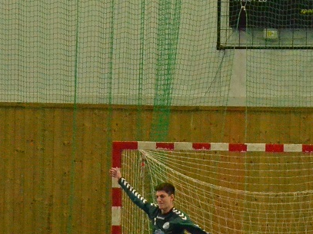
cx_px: 210
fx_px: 4026
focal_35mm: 445
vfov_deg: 3.3
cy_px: 231
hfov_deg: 4.5
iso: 6400
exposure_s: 1/800
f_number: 5.6
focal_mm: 105
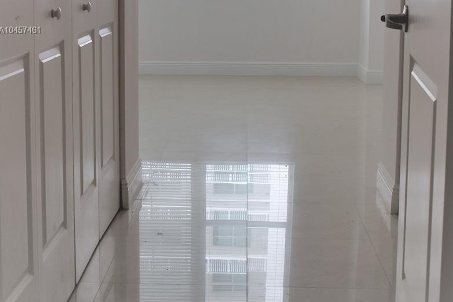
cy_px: 31
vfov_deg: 23.9
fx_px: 692
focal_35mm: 55
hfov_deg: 36.3
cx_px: 226
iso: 100
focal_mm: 24
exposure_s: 1/60
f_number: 5.6
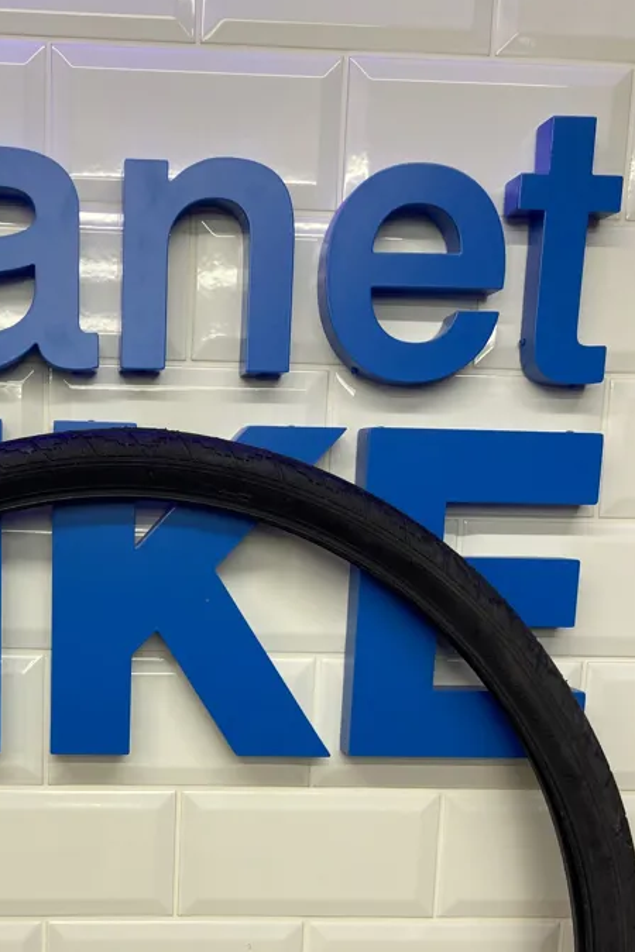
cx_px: 103
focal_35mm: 46
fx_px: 1217
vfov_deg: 41.2
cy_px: 740
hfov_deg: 28.5
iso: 50
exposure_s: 1/100
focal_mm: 3.99
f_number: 1.8
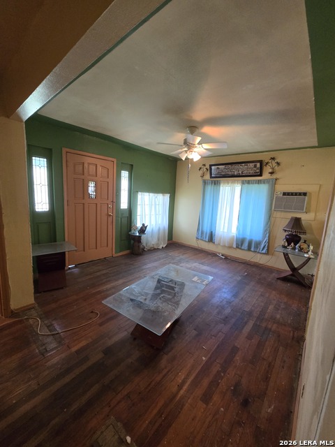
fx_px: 168
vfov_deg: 106.2
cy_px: 224
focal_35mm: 13
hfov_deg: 89.9
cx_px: 168
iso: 500
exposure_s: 1/60
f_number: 2.2
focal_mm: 2.2
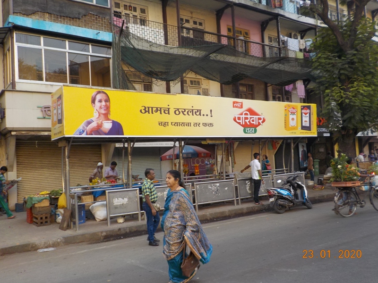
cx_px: 189
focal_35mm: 30
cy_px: 142
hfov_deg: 60.0
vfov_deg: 46.8
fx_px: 328
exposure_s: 1/125
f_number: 3.3
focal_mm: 4.1
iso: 125
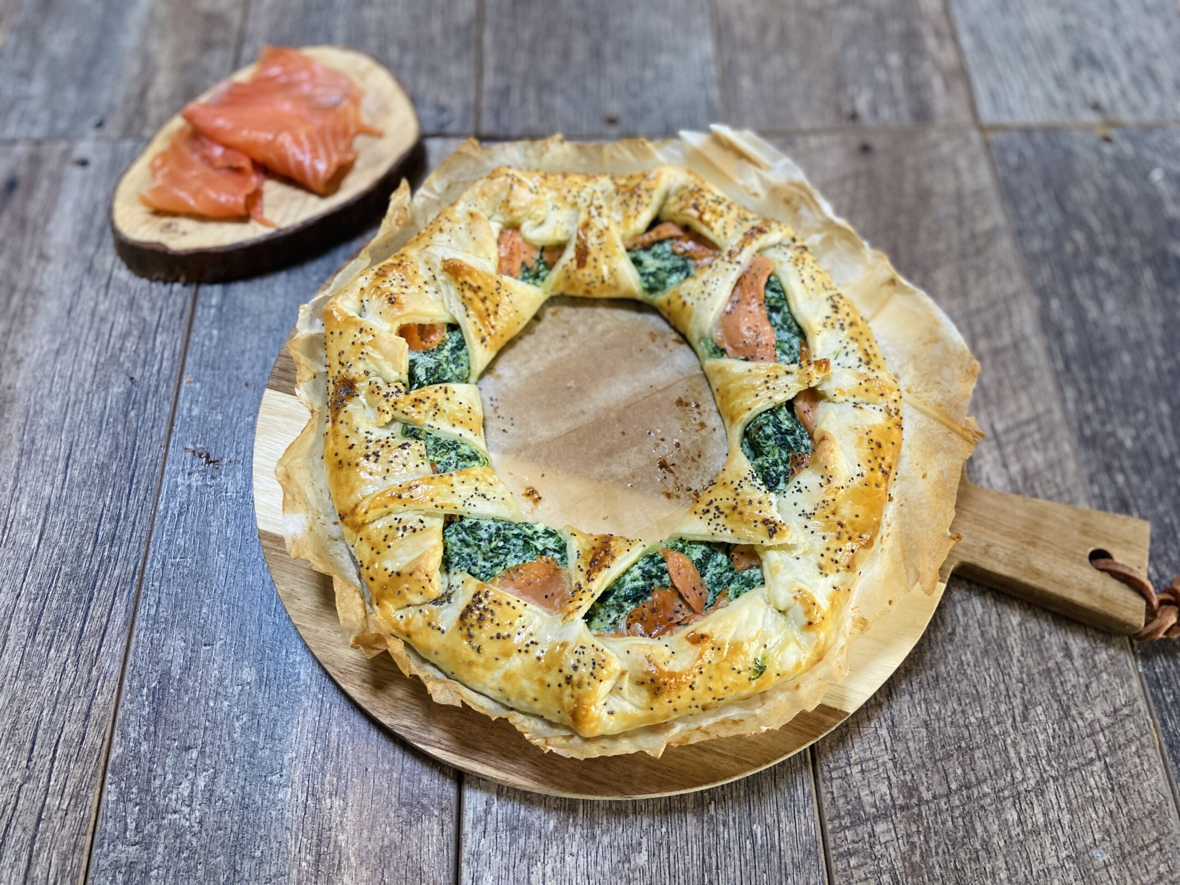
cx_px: 590
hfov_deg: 67.3
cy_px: 442
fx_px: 886
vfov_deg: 53.1
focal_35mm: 26
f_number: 1.8
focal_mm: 4.25
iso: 250
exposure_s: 1/50
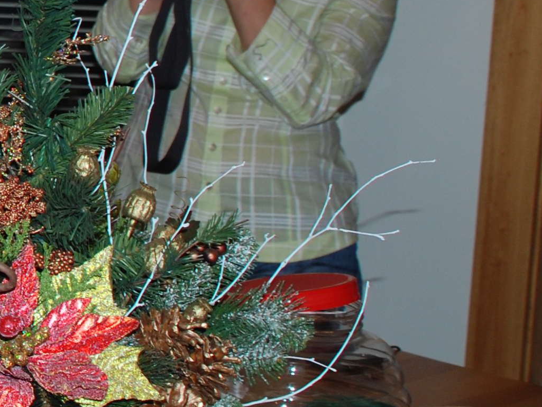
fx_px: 1879
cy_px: 43
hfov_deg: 14.7
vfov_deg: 12.3
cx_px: -385
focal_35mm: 120
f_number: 5.6
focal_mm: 22
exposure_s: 1/60
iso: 200
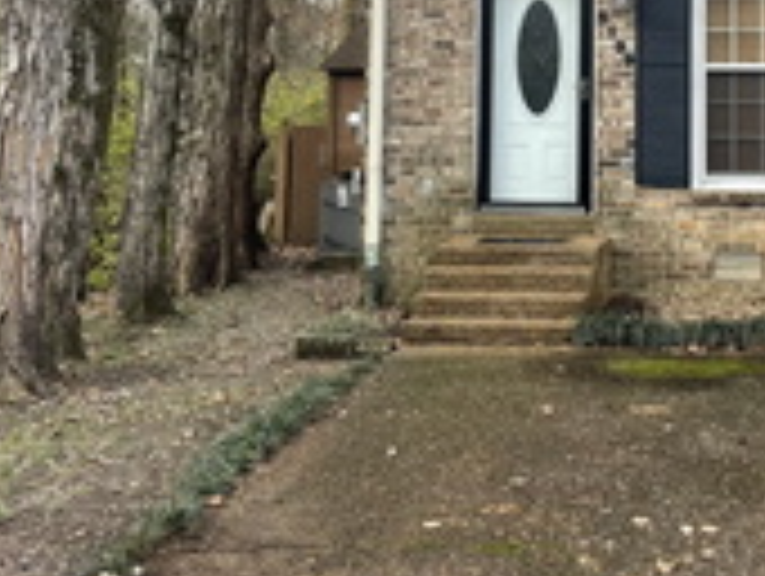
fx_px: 1350
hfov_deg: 30.7
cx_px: 630
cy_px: 18
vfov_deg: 23.2
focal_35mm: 61
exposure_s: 1/152
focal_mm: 4.2
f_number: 1.6
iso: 32
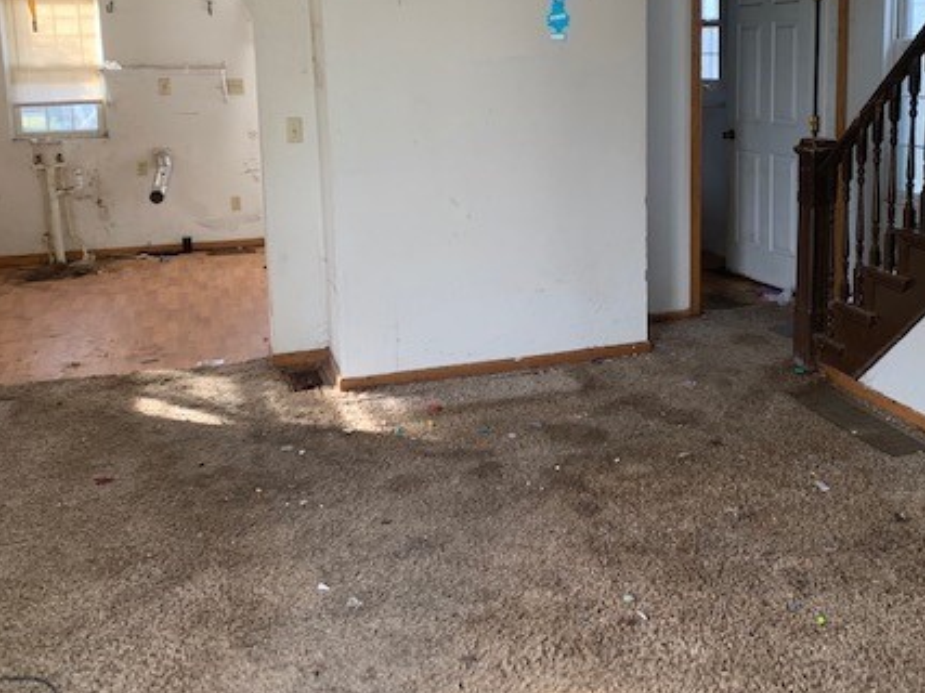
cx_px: 535
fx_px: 1042
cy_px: 212
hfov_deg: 47.7
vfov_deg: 36.3
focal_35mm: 39
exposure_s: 1/49
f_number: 1.8
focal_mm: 4.25
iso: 50
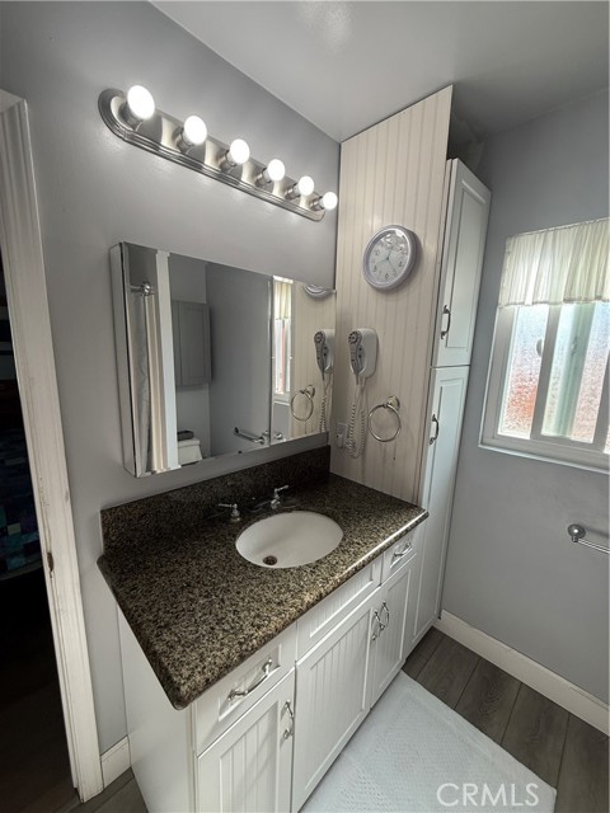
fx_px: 329
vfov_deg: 102.1
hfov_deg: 85.7
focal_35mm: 14
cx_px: 305
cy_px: 406
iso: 80
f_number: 2.2
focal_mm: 2.22
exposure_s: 1/120
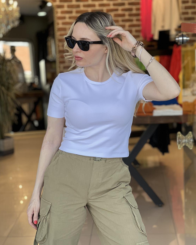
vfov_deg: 22.2
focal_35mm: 86
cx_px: 103
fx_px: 623
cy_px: 115
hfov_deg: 17.9
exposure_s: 1/100
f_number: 2.8
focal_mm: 9
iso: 32
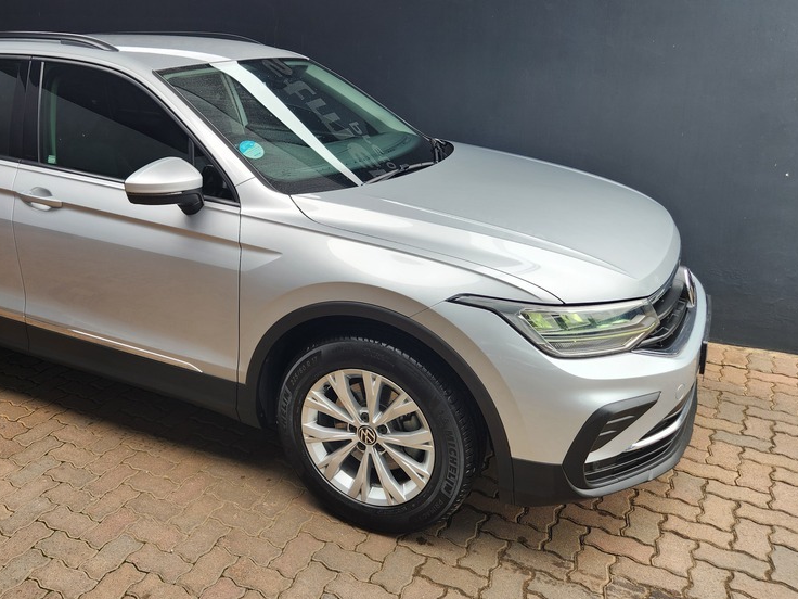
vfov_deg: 44.0
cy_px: 243
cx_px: 292
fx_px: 738
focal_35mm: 32
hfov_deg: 56.0
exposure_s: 1/185
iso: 20
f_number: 1.8
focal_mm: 5.4
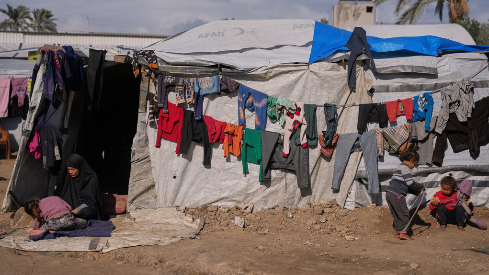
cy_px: 120
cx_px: 245
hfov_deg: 33.7
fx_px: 807
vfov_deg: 19.3
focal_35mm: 62
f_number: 2.8
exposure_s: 1/5000
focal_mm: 59.2
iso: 100
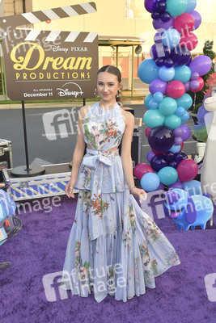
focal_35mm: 31
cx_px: 108
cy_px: 162
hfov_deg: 42.4
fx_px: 279
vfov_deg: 60.3
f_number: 6.3
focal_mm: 31
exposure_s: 1/250
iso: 640
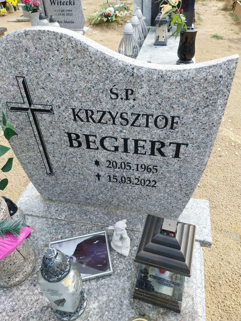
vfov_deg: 67.3
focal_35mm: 26
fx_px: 241
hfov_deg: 53.1
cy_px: 160
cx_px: 120
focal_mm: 4
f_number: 1.8
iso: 25
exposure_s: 1/389
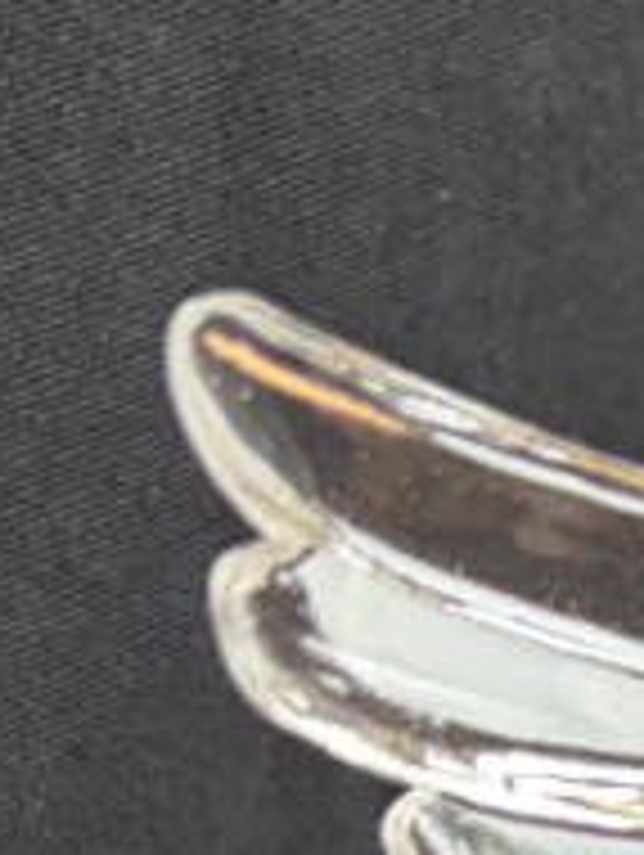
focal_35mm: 164
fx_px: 4059
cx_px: 1819
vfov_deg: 11.1
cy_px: 1629
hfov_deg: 8.0
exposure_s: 1/60
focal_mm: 5.96
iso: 200
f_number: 1.6
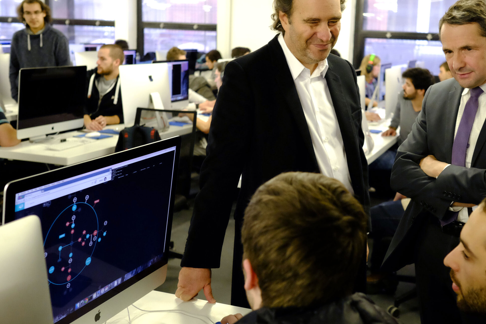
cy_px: 153
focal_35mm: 46
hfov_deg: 42.5
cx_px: 298
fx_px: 621
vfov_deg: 29.2
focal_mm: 23
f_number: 2.8
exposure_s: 1/250
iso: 3200
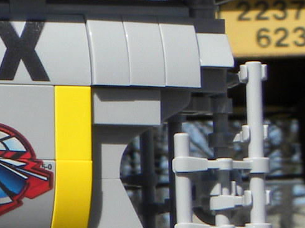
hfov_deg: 8.3
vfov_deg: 6.8
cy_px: 89
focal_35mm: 217
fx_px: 1911
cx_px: -469
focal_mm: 7.3
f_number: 6.3
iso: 64
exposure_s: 1/333
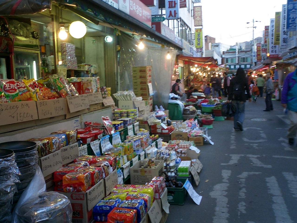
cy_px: 112
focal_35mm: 37
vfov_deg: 38.7
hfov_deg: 50.1
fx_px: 317
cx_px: 148
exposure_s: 1/30
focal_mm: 5.6
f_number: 3.5
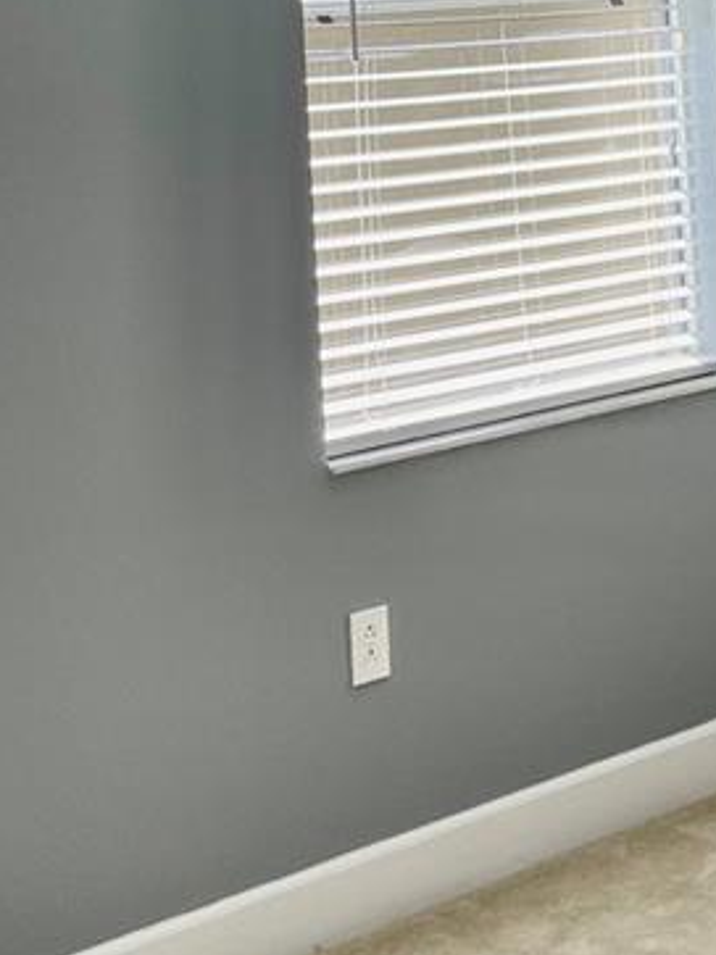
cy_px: -76
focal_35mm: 86
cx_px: 987
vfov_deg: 21.7
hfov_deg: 16.1
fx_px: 2373
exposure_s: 1/432
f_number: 1.6
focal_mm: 5.1
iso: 32
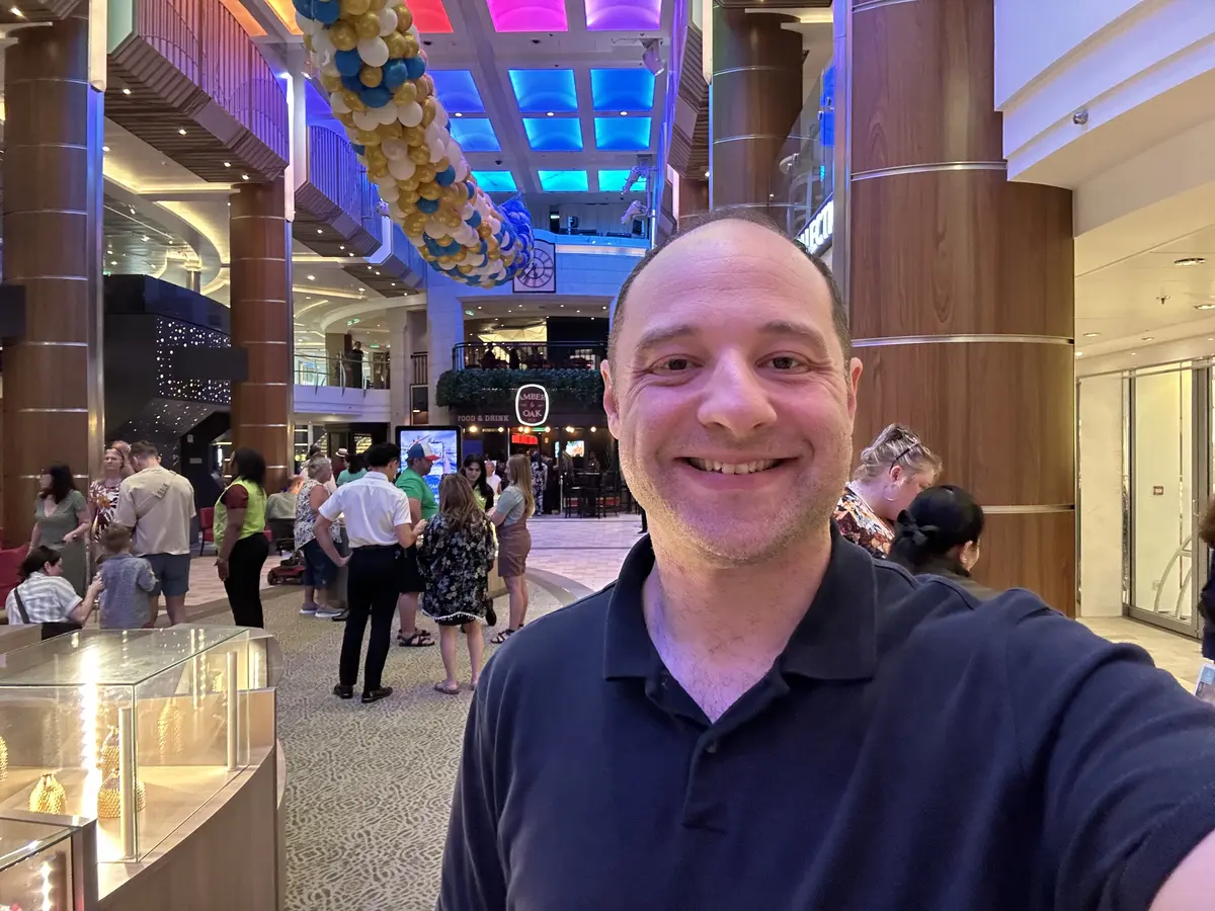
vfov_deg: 58.9
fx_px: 807
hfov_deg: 73.9
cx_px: 608
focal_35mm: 23
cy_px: 456
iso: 320
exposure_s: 1/35
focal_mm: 2.69
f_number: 1.9
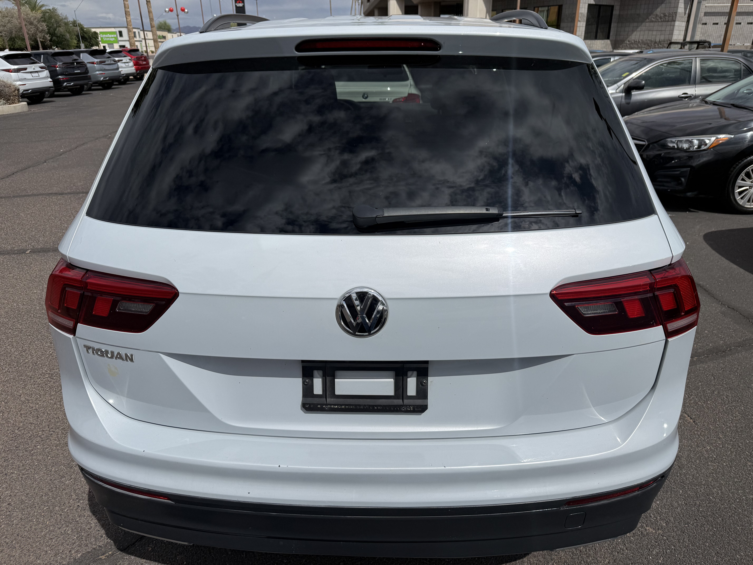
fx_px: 522
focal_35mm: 24
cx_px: 376
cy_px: 282
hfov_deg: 71.6
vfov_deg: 56.8
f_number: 1.78
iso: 64
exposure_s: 1/14286
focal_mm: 6.76
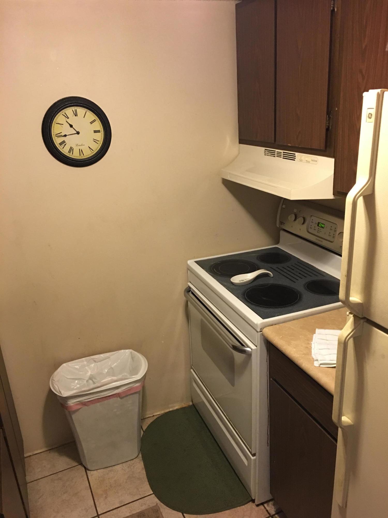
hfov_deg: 48.2
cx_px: 194
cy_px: 259
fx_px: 433
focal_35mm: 29
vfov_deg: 61.7
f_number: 2.2
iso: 100
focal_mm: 4.15
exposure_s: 1/15
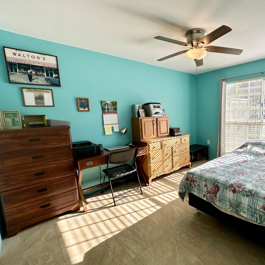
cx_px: 177
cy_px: 135
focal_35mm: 17
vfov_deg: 84.0
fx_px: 147
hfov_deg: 81.2
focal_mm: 2.22
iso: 40
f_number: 2.2
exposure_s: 1/277
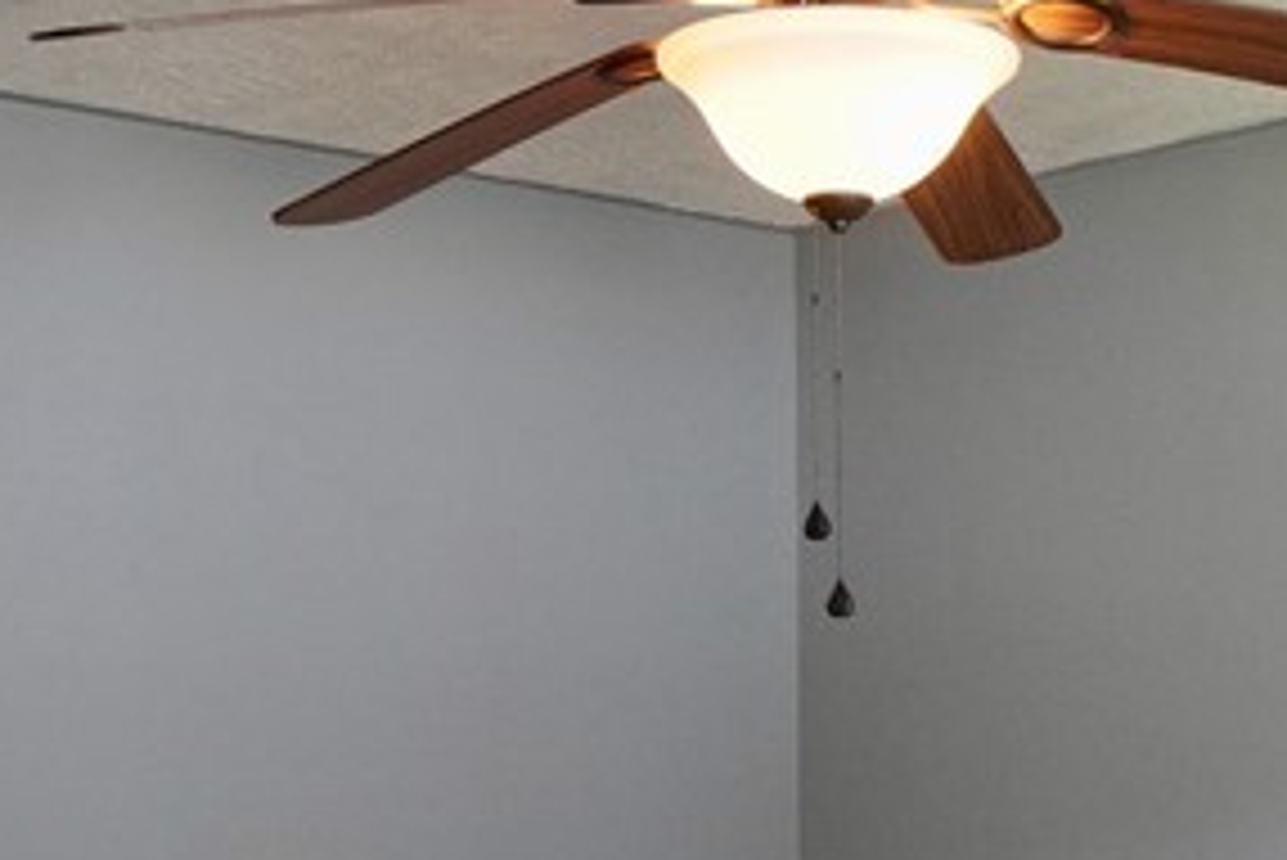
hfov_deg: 34.7
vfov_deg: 22.9
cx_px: 873
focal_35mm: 57
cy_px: 860
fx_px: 2039
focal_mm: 10
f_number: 4
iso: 800
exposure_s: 1/160
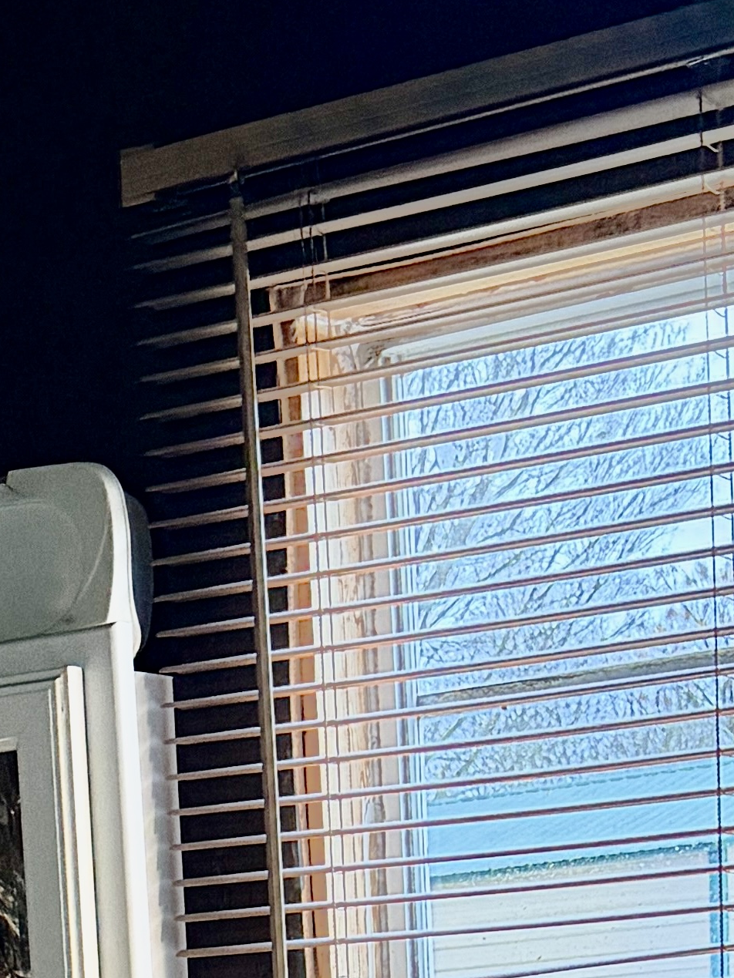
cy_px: 1713
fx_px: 3053
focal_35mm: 108
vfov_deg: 15.8
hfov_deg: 13.6
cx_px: 126
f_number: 1.78
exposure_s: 1/120
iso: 320
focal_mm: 6.76
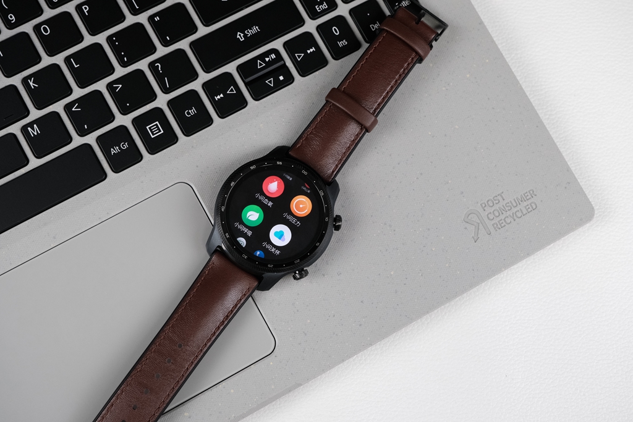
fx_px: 862
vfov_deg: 27.5
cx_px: 316
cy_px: 211
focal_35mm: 49
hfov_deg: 40.3
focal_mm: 32.5
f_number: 5.6
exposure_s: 1/90
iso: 1600
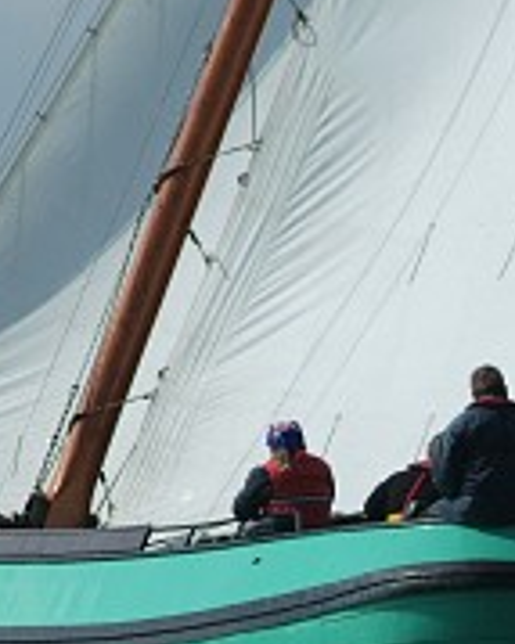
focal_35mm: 361
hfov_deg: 4.3
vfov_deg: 5.4
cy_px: 448
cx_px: 310
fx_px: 6884
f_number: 9.5
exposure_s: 1/1500
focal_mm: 102
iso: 400
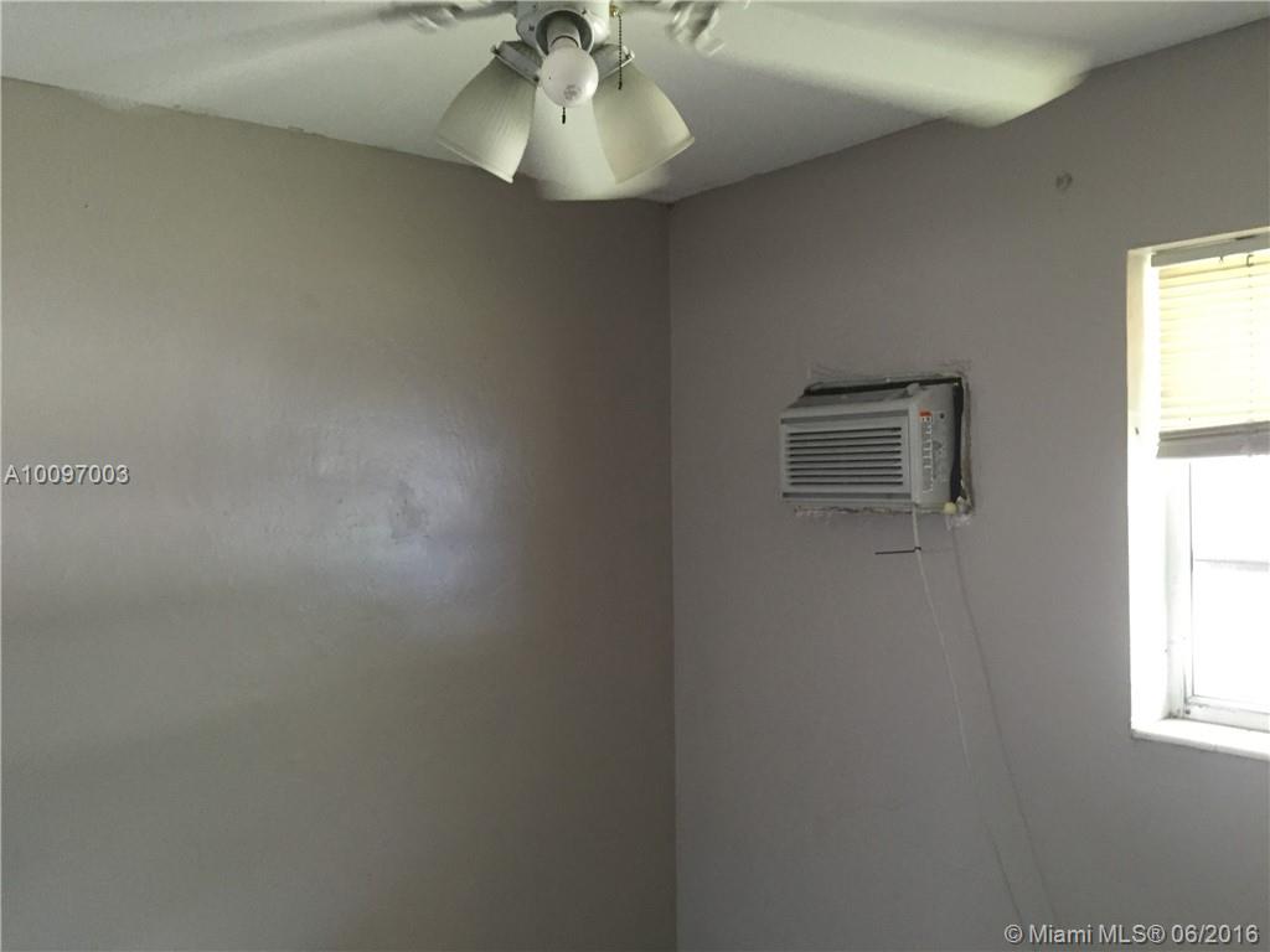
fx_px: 1064
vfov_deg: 48.2
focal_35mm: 29
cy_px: 476
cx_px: 635
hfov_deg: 61.7
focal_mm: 4.15
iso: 160
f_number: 2.2
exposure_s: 1/30
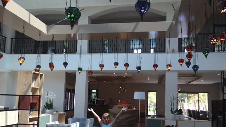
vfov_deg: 32.7
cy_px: 79
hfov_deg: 55.3
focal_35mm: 36
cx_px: 113
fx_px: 216
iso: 50
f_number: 2.2
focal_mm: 4.15
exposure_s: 1/100
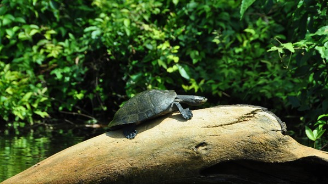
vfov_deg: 3.8
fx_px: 2748
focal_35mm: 316
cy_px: 99
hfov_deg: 6.8
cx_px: 164
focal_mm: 200
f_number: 10
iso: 200
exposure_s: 1/200
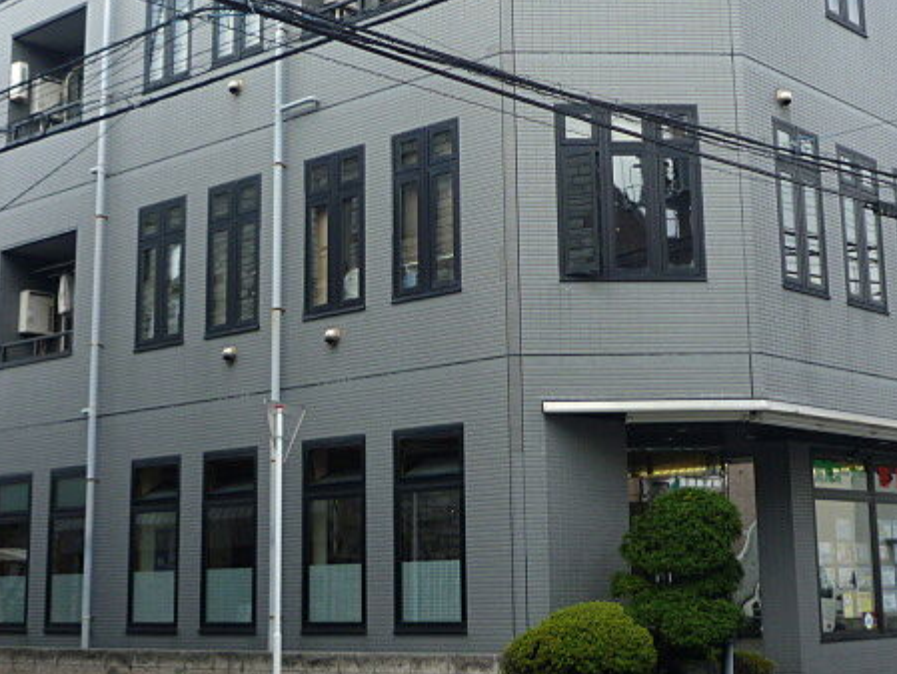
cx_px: 493
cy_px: 244
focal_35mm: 57
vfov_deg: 25.6
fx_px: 1477
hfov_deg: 33.7
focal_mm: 5.5
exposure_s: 1/400
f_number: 2.8
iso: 80
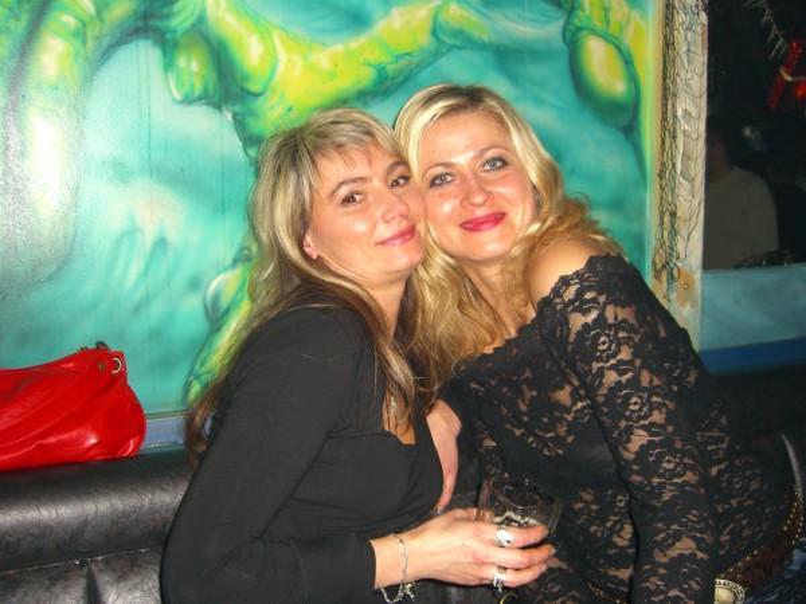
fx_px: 885
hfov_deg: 49.0
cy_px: 302
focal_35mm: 38
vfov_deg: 37.7
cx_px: 403
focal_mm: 7.9
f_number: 2.8
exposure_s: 1/60
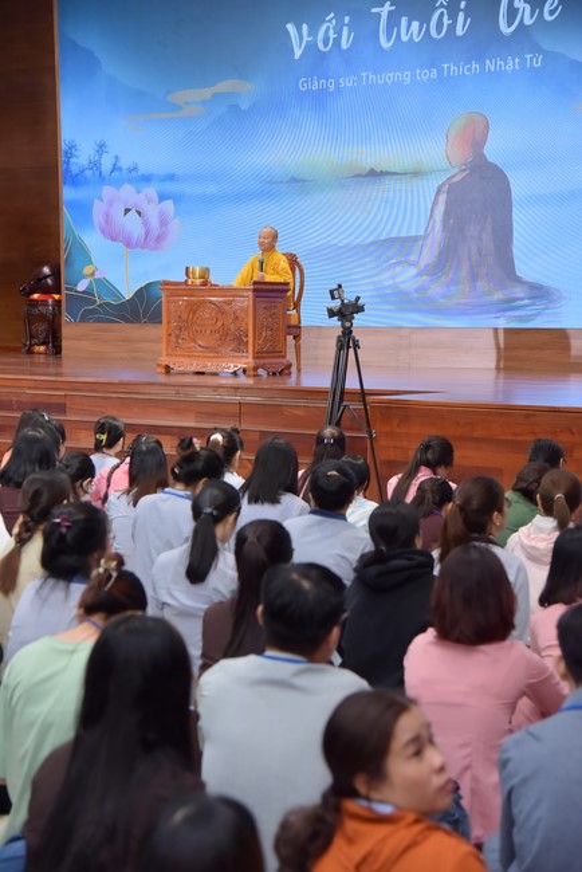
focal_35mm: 66
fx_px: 1599
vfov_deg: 30.5
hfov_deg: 20.6
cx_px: 291
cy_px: 436
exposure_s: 1/125
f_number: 5
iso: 1250
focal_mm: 66
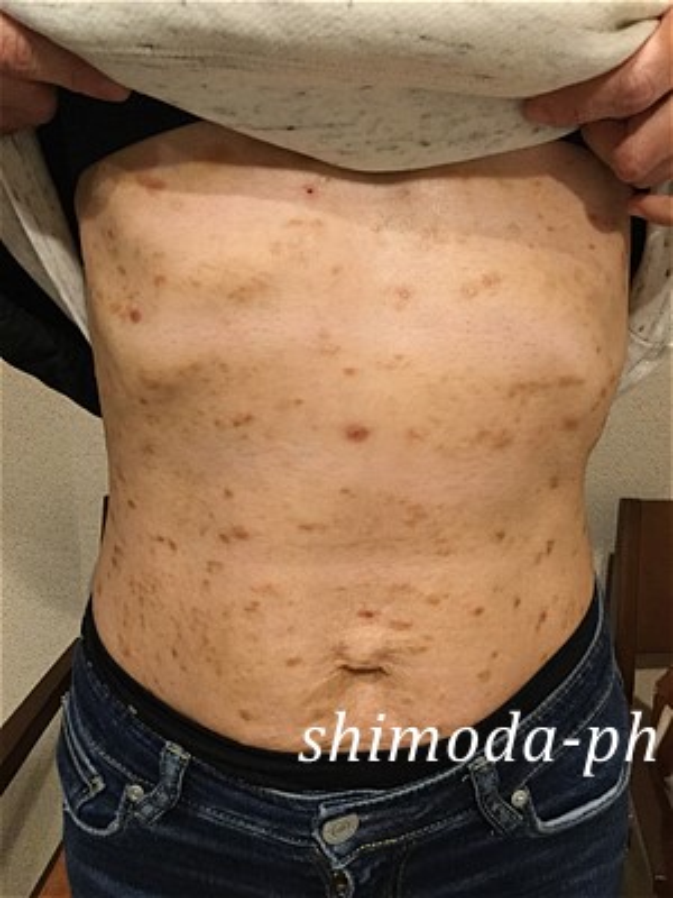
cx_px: 336
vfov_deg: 58.4
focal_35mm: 31
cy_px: 449
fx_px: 804
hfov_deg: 45.4
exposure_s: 1/24
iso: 250
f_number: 2.4
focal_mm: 3.3
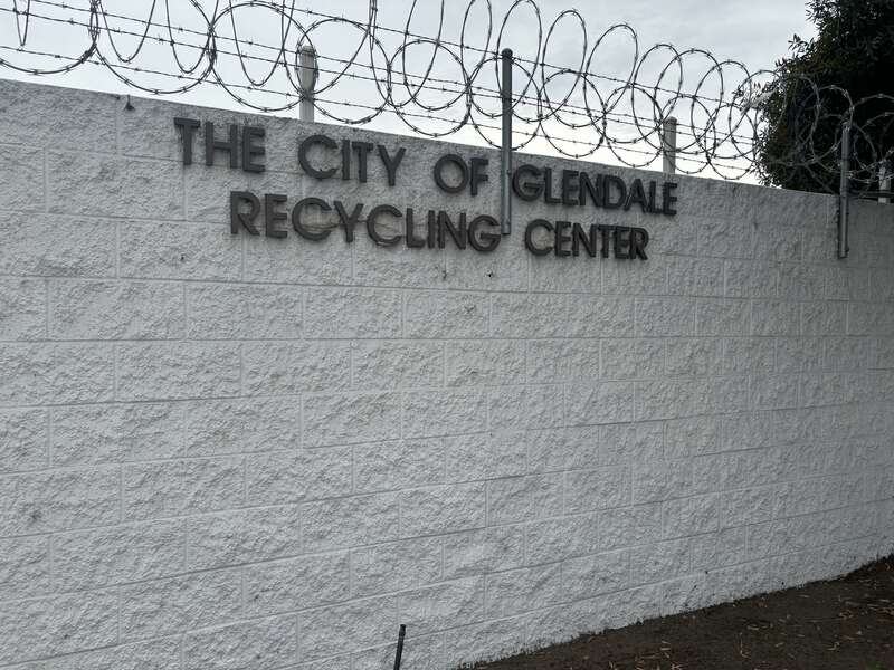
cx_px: 447
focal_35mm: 26
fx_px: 671
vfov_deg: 53.1
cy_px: 335
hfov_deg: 67.3
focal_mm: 5.96
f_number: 1.6
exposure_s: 1/1695
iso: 50
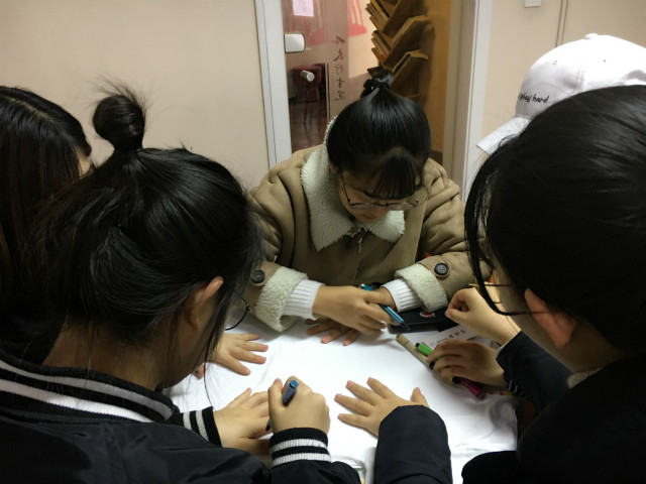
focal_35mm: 29
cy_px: 242
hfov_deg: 61.7
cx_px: 323
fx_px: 541
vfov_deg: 48.2
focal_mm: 4.15
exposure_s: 1/33
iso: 160
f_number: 2.2
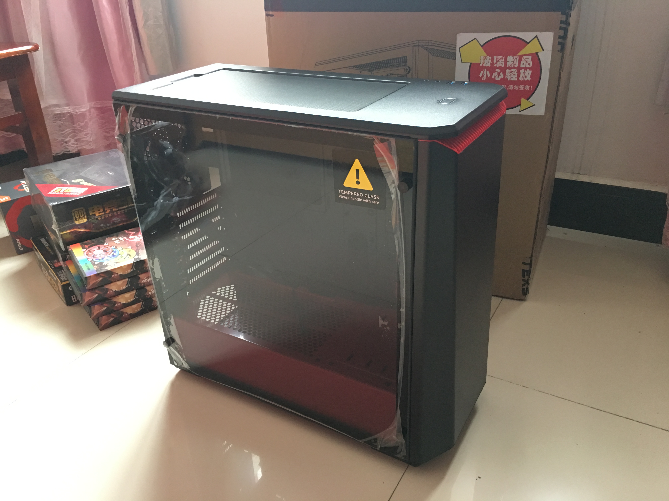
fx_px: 560
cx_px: 334
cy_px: 250
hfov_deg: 61.7
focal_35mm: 29
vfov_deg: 48.2
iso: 80
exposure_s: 1/10
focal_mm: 4.15
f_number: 2.2
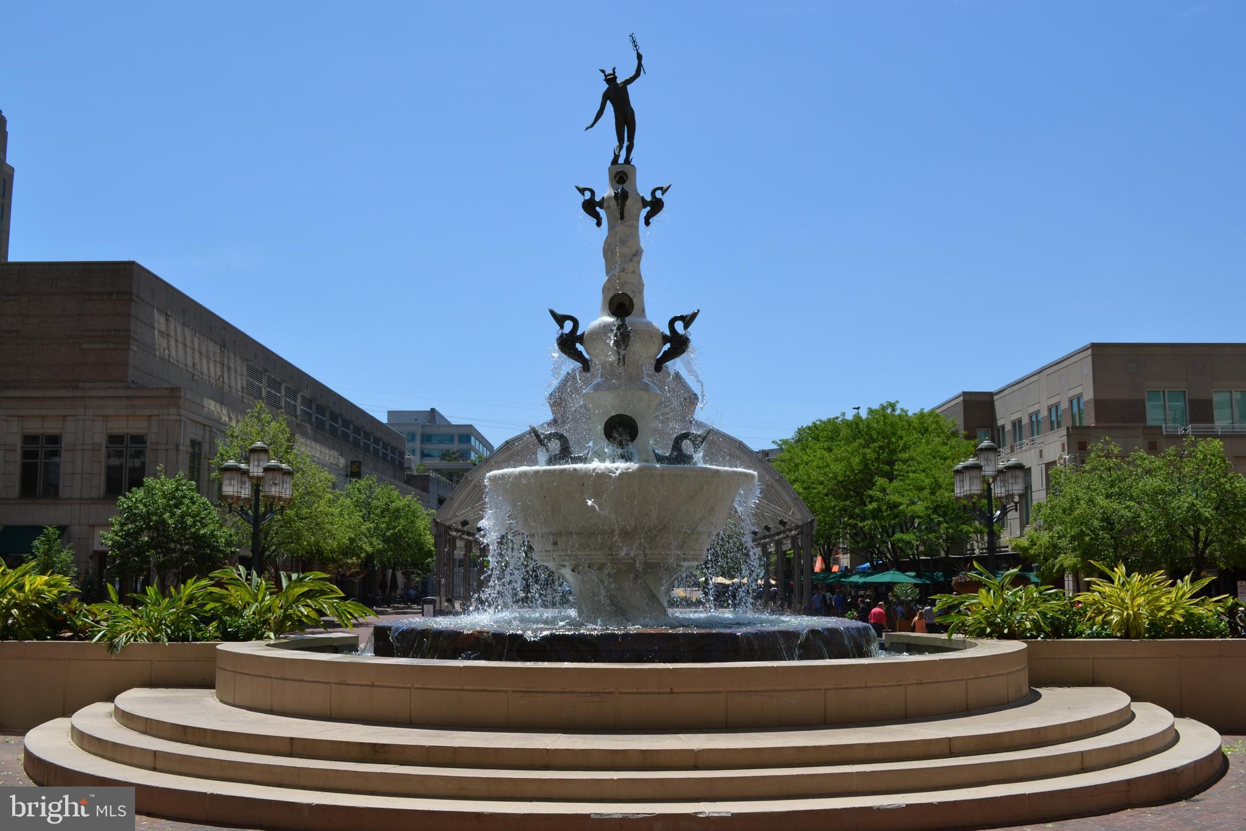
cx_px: 623
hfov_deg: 53.1
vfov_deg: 36.9
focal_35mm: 36
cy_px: 416
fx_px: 1246
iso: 100
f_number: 9
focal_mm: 24
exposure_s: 1/320
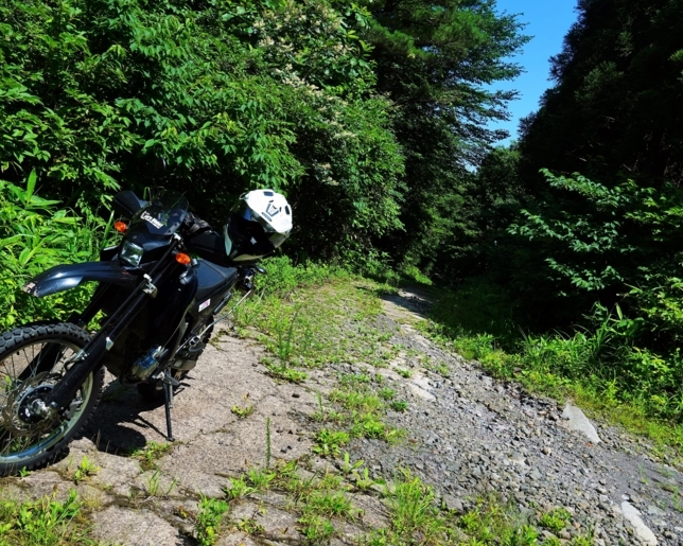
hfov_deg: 62.2
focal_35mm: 28
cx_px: 337
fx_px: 566
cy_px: 274
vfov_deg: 51.5
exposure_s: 1/125
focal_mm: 24
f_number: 11
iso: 100
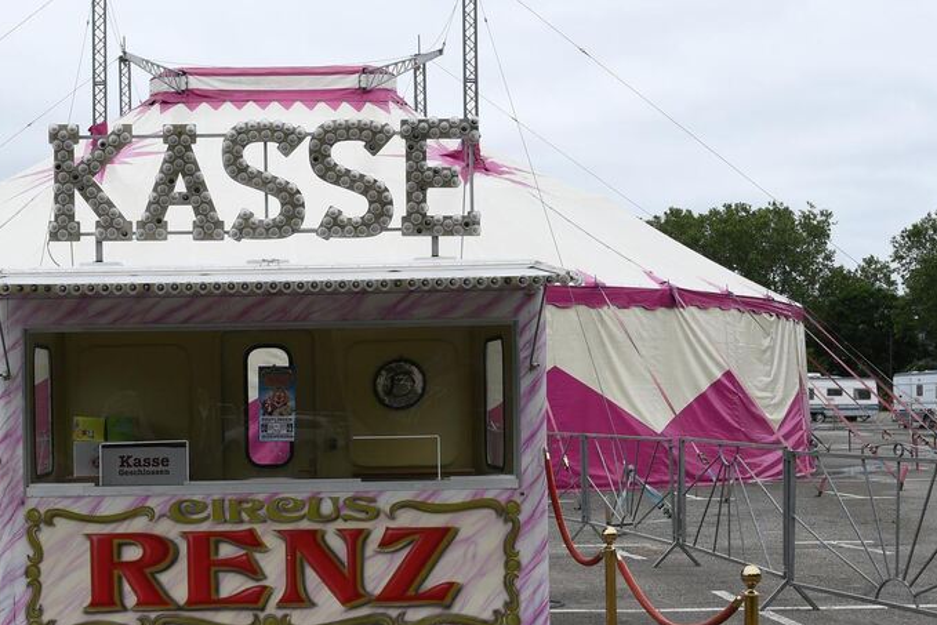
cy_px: 430
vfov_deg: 25.4
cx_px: 254
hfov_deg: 36.8
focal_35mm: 53
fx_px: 1380
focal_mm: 20
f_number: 6.3
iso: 200
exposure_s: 1/320
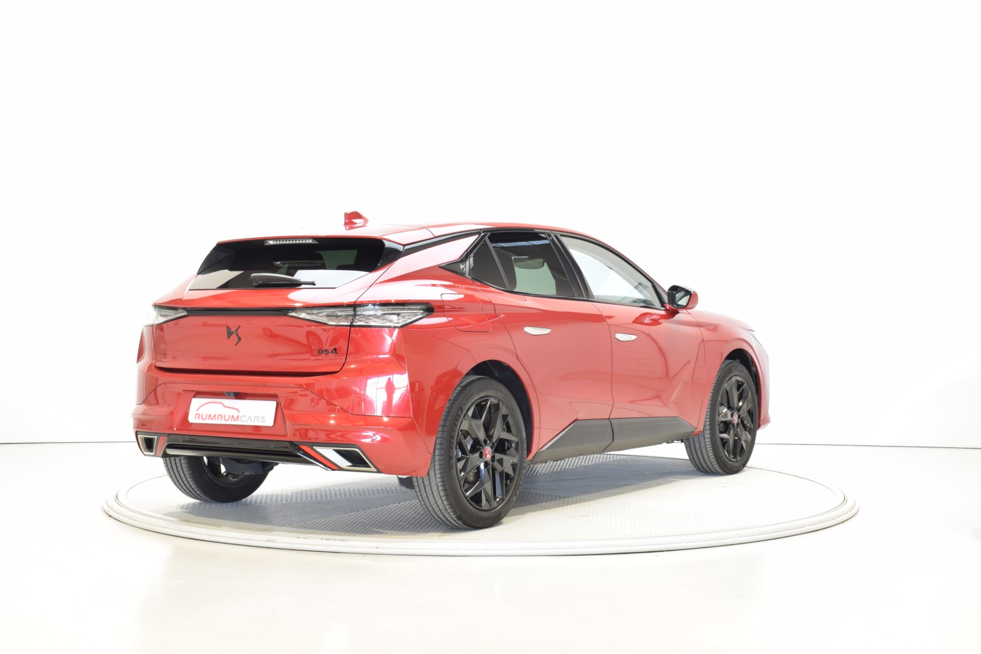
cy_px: 327
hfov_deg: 37.9
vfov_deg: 25.8
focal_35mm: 52
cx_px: 490
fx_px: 1431
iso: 100
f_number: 10
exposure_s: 1/2
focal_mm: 35
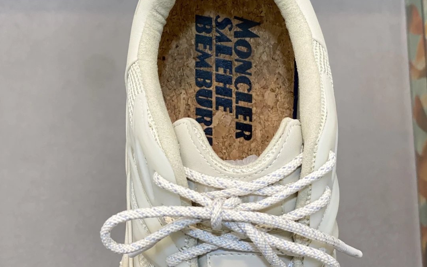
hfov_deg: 27.9
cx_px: 213
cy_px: 39
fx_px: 861
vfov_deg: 17.4
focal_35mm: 74
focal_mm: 6
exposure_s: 1/100
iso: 100
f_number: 2
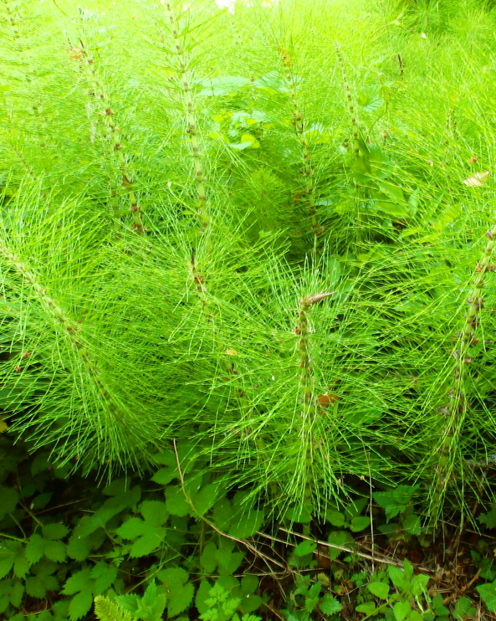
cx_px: 367
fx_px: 606
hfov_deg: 43.2
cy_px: 295
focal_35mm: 33
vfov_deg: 54.2
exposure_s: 1/30
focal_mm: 4
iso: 160
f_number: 3.4
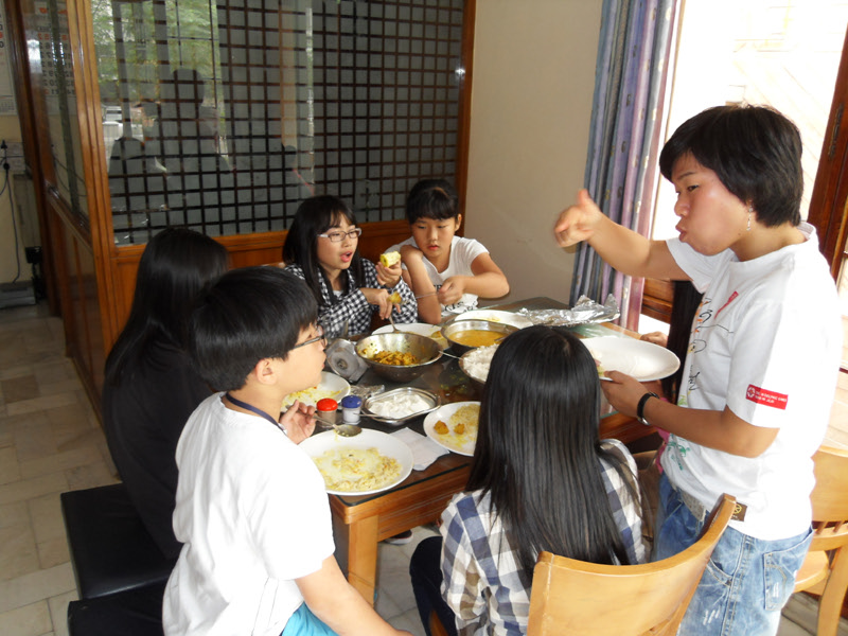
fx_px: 686
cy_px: 318
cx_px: 424
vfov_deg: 49.7
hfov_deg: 63.4
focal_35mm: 28
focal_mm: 6
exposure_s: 1/45
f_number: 2.8
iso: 200
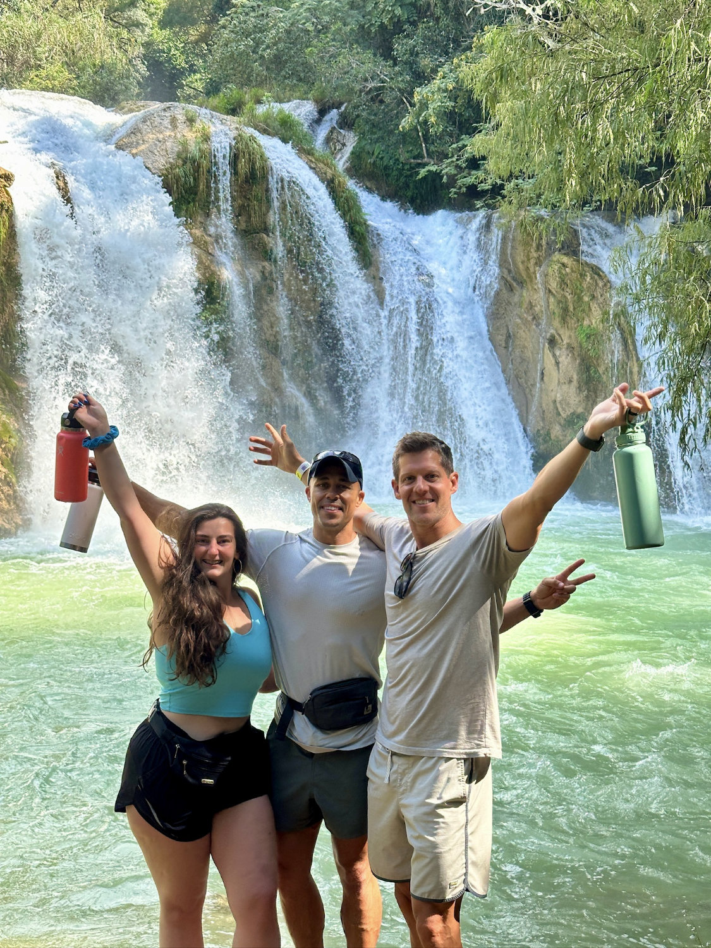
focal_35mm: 48
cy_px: 474
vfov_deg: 39.7
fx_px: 1315
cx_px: 356
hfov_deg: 30.3
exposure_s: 1/836
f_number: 1.8
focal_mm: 6.9
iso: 64
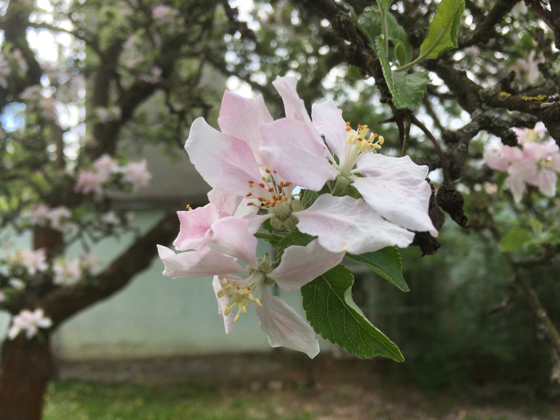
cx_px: 280
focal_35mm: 29
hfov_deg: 61.7
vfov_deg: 48.2
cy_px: 210
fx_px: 469
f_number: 2.2
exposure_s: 1/601
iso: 25
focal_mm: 4.15
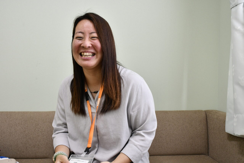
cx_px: 122
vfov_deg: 34.2
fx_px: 264
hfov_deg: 49.6
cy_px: 82
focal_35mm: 39
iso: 1000
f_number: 5
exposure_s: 1/160
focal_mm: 26
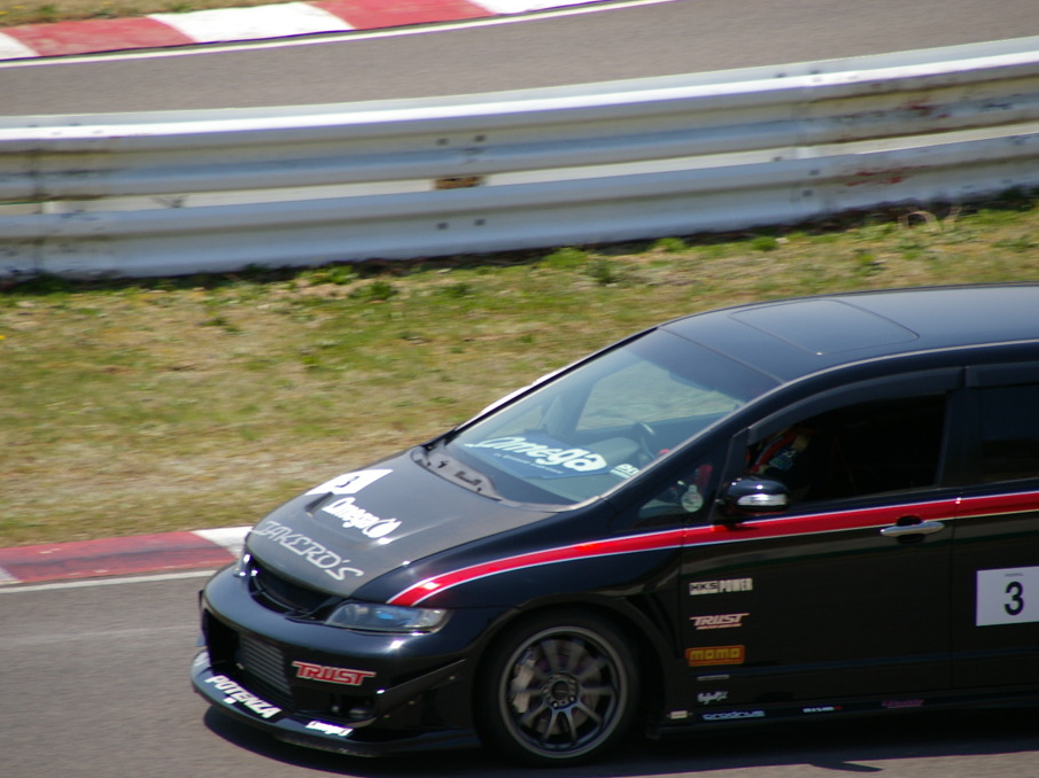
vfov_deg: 3.6
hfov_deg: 4.9
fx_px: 12241
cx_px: 550
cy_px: 388
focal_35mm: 408
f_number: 8
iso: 200
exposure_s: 1/500
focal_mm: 250
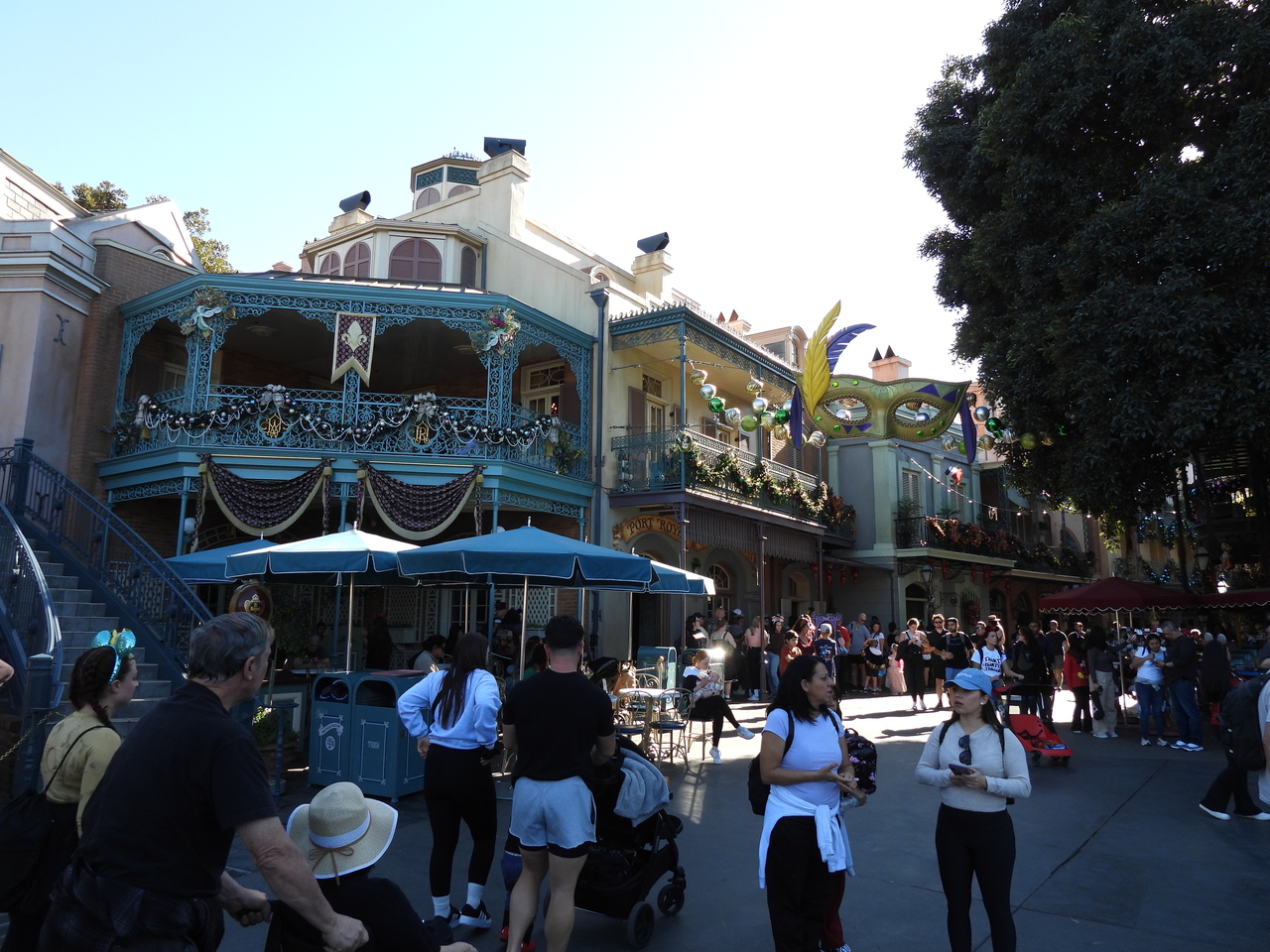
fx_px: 881
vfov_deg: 56.8
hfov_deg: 71.6
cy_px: 476
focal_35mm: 24
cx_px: 635
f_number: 2.8
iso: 100
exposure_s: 1/320
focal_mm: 4.3
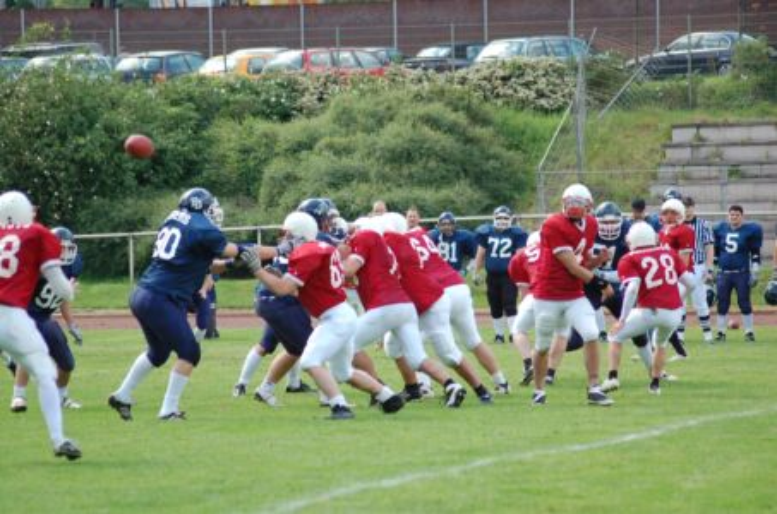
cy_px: 257
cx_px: 388
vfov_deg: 6.1
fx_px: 4846
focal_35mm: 225
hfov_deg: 9.2
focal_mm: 150
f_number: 4.5
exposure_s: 1/640
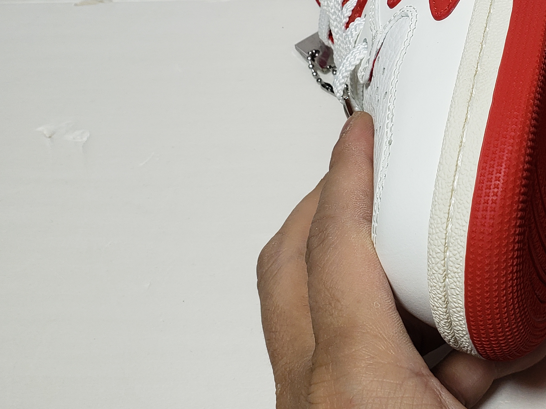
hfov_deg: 31.1
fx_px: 946
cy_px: 18
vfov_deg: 23.6
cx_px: 463
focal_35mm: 60
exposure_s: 1/330
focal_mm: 4.3
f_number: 2.4
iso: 50
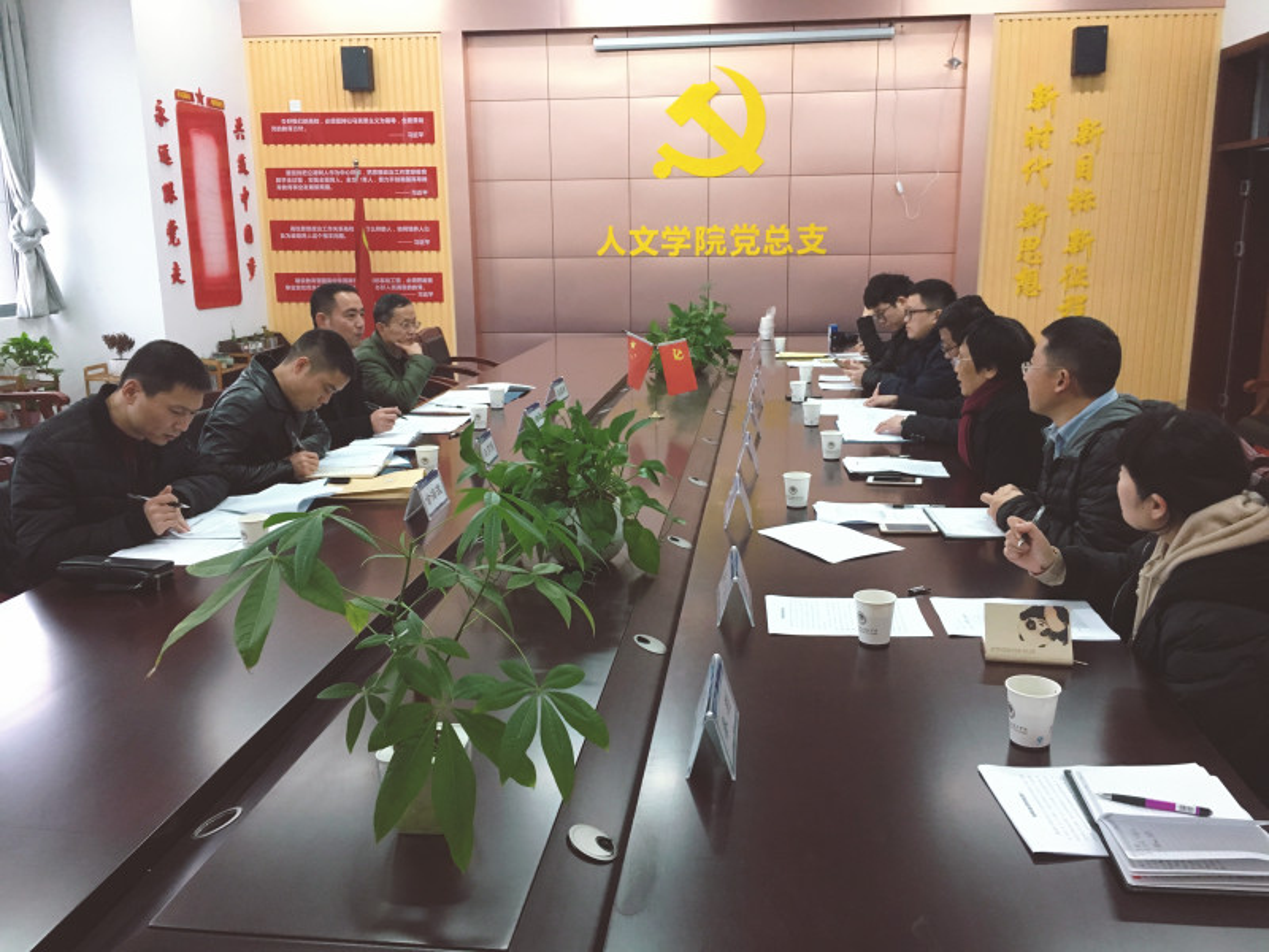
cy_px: 476
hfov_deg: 61.7
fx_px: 1063
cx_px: 634
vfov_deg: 48.2
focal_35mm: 29
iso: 200
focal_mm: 4.15
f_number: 2.2
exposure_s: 1/33
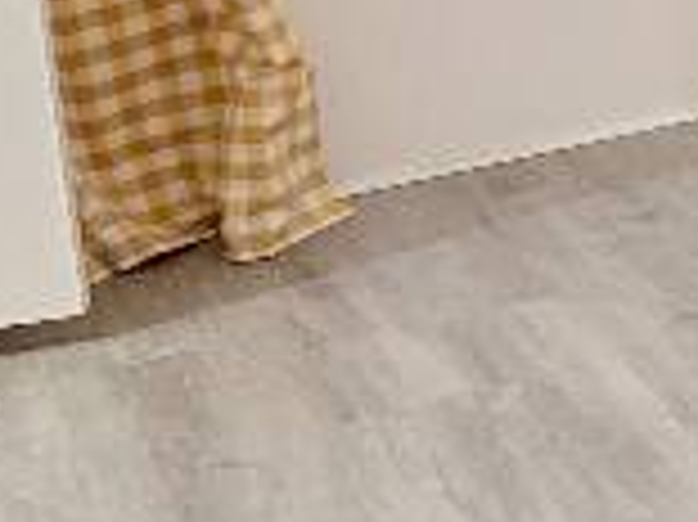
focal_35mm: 143
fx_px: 2881
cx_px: 1738
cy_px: -367
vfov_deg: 9.9
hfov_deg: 11.3
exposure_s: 1/60
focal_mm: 5.96
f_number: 1.6
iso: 160
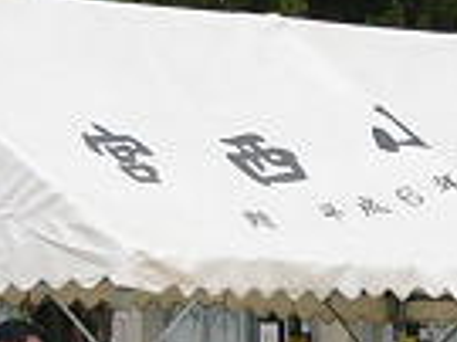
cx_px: 907
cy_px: 762
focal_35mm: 484
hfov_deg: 4.1
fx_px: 6384
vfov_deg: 3.0
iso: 200
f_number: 3.7
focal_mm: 13.4
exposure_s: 1/500
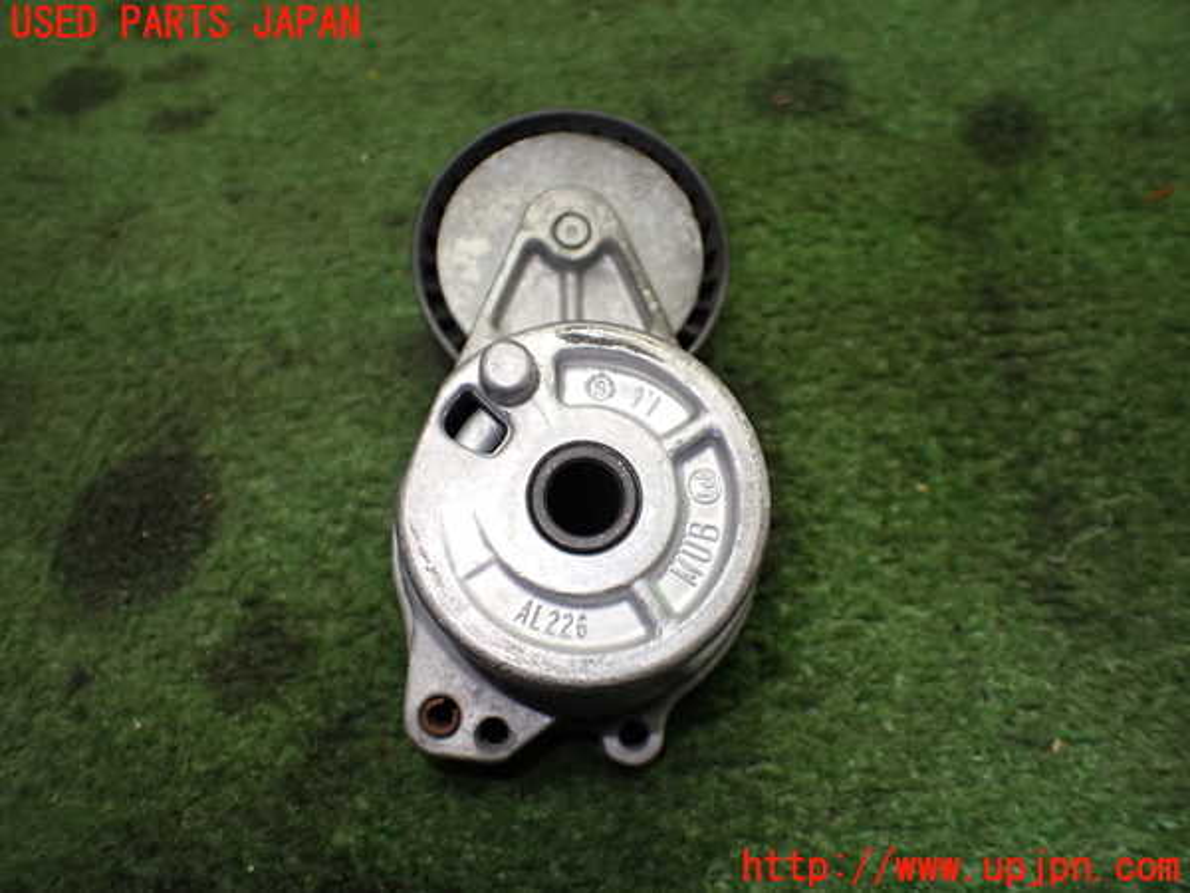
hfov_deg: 60.0
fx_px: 1031
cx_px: 595
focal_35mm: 30
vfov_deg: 46.8
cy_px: 446
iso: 250
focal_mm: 5.4
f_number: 2.3
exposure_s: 1/125
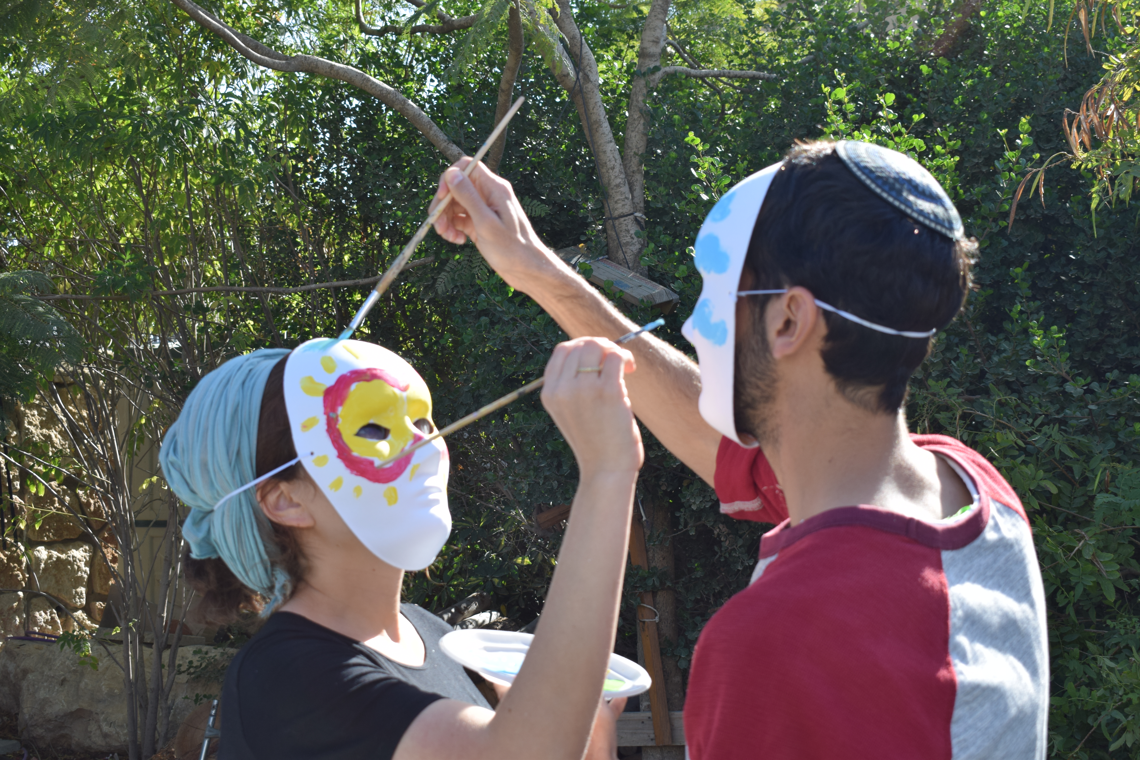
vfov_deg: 26.5
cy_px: 380
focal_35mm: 51
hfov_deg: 38.9
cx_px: 570
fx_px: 1615
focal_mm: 34
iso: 200
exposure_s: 1/250
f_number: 8
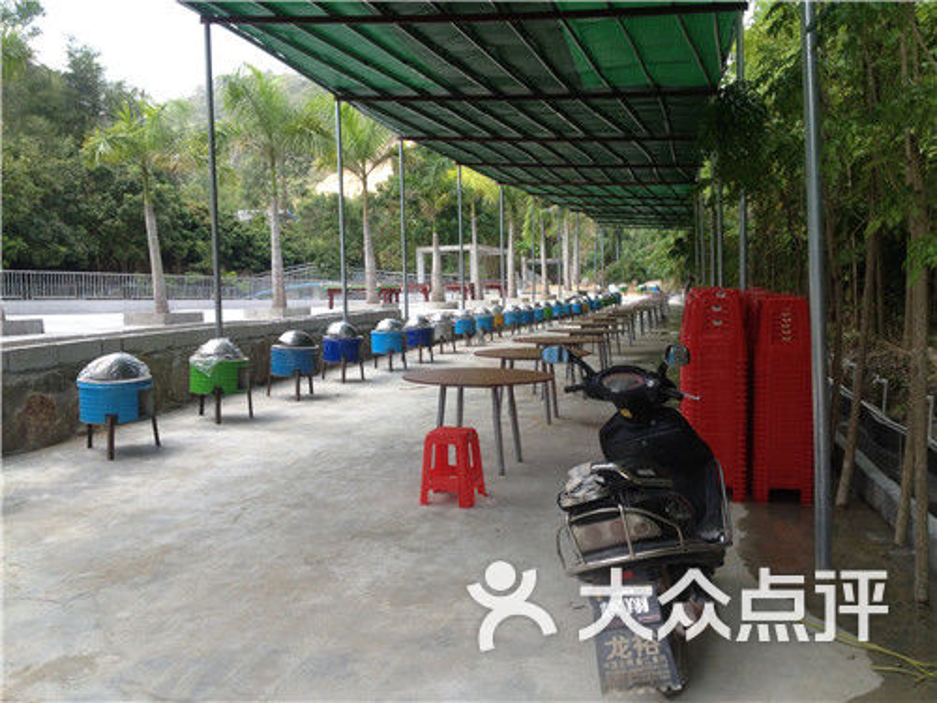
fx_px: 947
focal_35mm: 35
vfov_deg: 40.7
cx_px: 468
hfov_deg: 52.6
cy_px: 352
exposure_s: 1/397
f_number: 2.4
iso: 50
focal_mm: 4.28
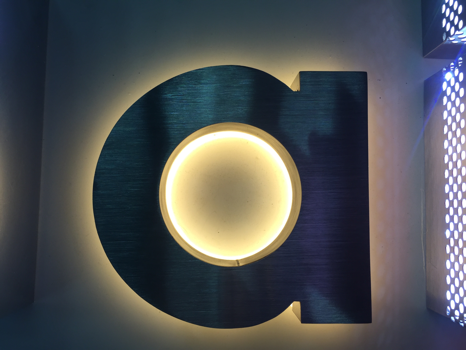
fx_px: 390
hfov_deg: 61.7
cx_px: 233
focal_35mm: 29
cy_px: 175
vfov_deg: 48.2
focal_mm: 4.15
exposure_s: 1/120
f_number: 2.2
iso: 40
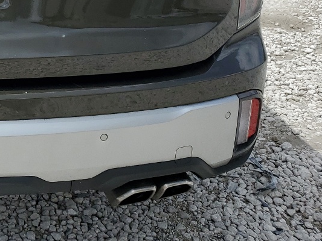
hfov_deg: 23.1
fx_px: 726
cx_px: -59
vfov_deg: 18.0
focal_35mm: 78
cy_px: -49
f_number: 1.5
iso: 50
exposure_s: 1/3333
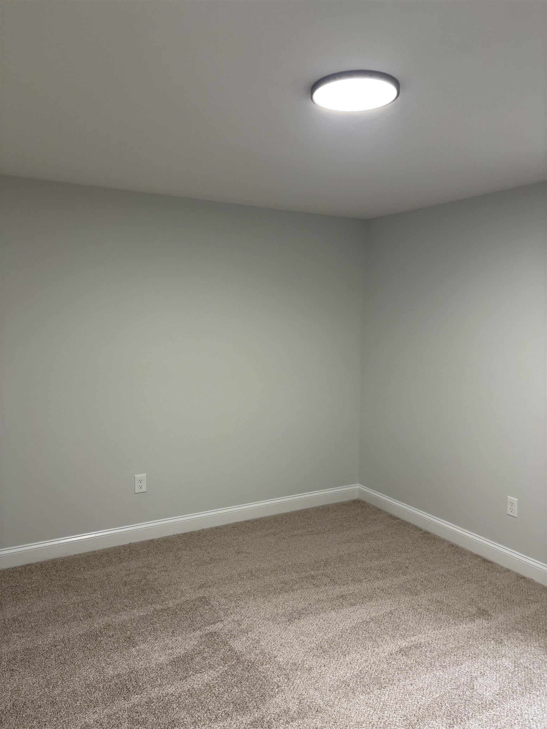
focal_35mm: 26
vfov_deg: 67.3
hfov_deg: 53.1
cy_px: 364
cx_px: 274
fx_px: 548
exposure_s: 1/60
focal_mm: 5.96
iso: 100
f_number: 1.6
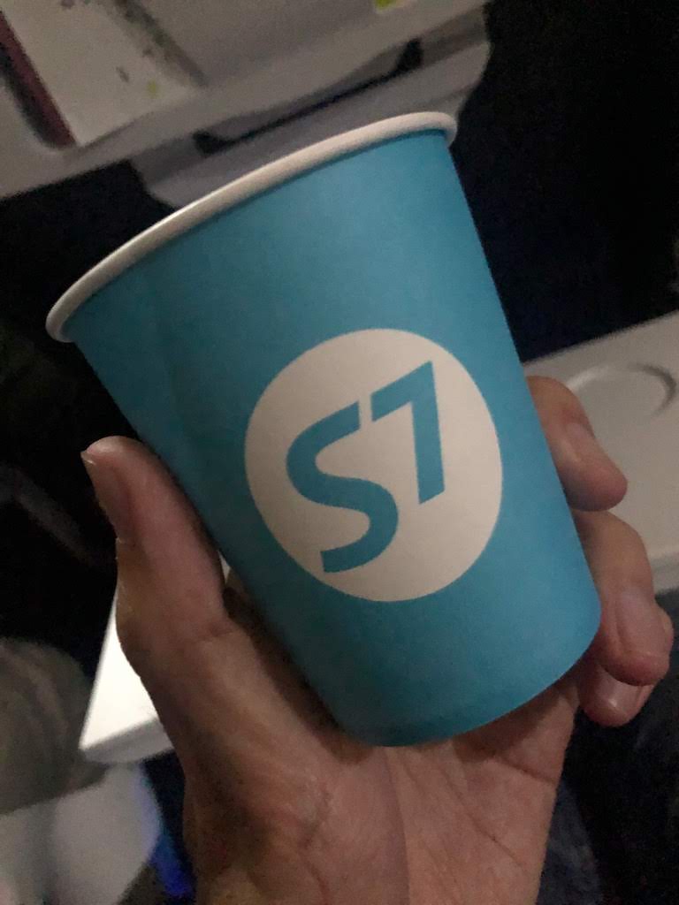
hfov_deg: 49.7
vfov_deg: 63.4
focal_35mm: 28
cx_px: 340
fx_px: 732
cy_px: 452
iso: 400
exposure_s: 1/4
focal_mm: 4
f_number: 1.8
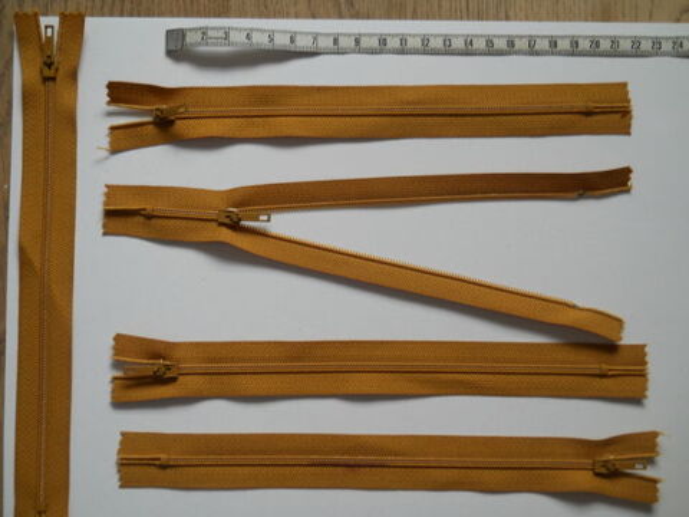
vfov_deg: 35.1
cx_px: 344
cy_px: 258
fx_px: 816
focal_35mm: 41
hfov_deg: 45.8
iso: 80
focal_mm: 6.72
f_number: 3.1
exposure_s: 1/40
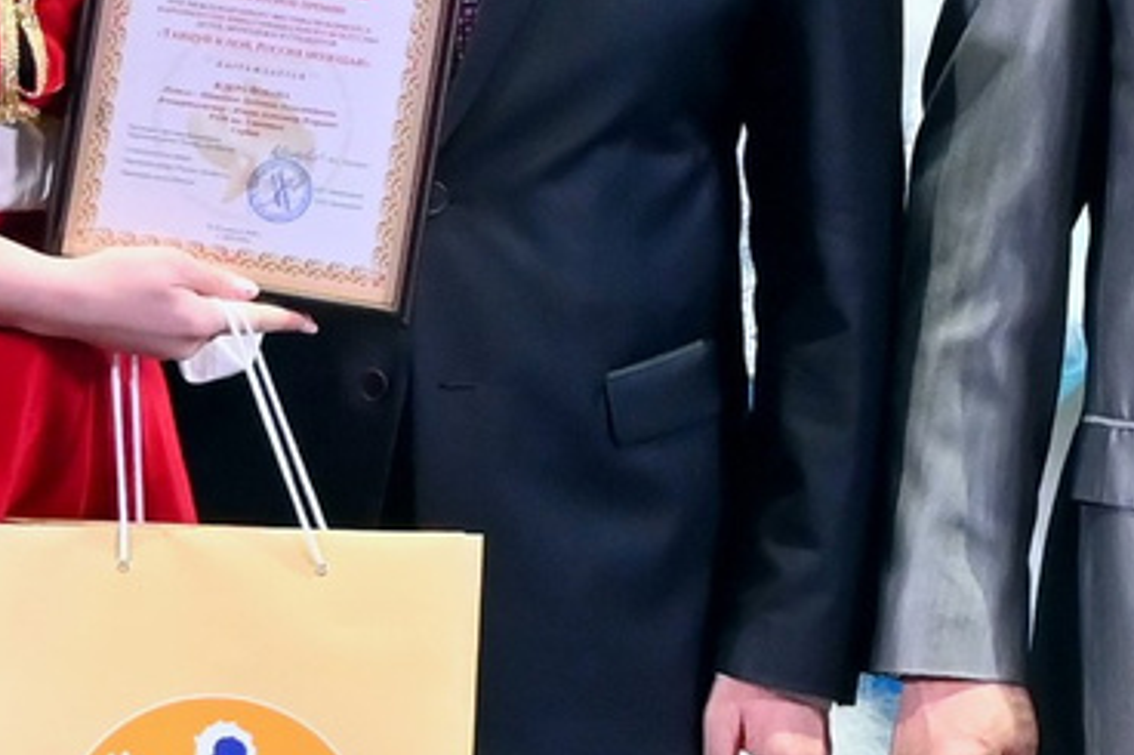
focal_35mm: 1149
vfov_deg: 1.2
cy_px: 190
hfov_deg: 1.8
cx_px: 539
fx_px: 36176
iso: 800
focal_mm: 110
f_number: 5.6
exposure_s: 1/125
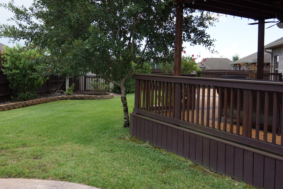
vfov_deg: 38.7
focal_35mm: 34
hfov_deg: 55.6
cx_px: 124
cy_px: 76
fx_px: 267
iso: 100
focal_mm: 18
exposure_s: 1/320
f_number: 4
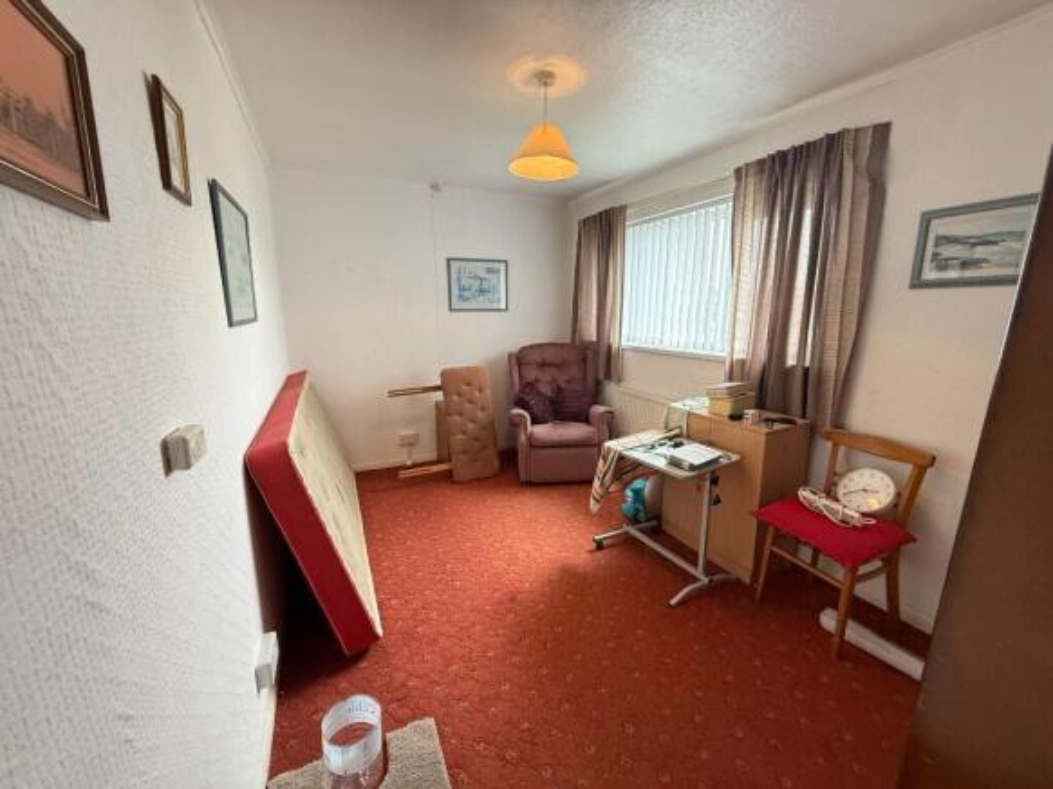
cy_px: 394
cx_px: 526
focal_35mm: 14
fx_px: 426
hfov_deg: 102.1
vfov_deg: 85.7
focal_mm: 2.22
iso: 320
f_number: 2.2
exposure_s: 1/100
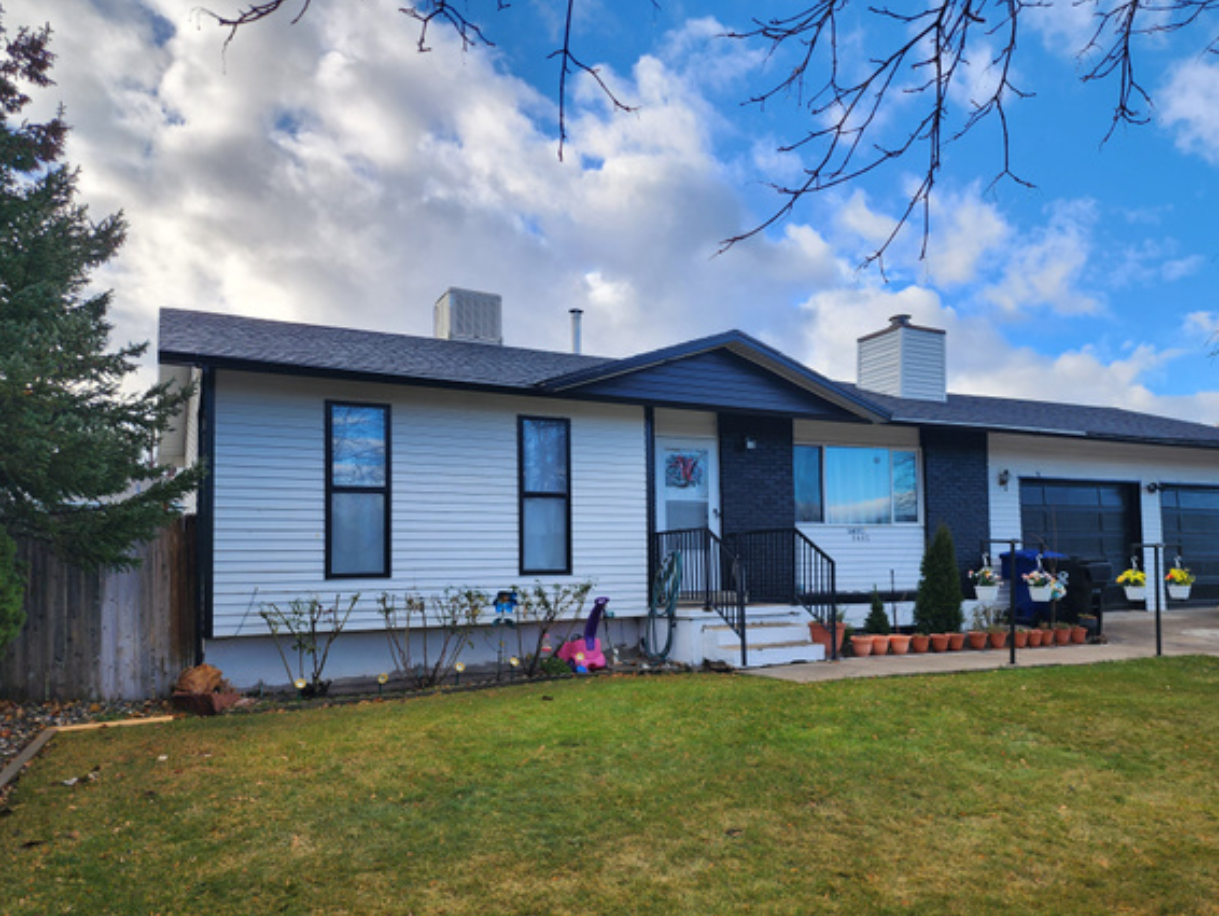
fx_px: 916
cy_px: 513
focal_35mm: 26
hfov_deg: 67.2
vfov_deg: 53.0
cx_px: 657
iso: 12
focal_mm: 6.4
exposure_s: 1/437
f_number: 1.8
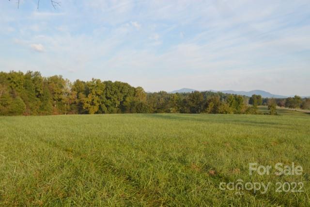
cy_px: 104
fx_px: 310
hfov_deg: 53.2
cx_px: 155
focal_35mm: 36
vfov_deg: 36.8
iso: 100
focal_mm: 24
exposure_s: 1/160
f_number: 6.3
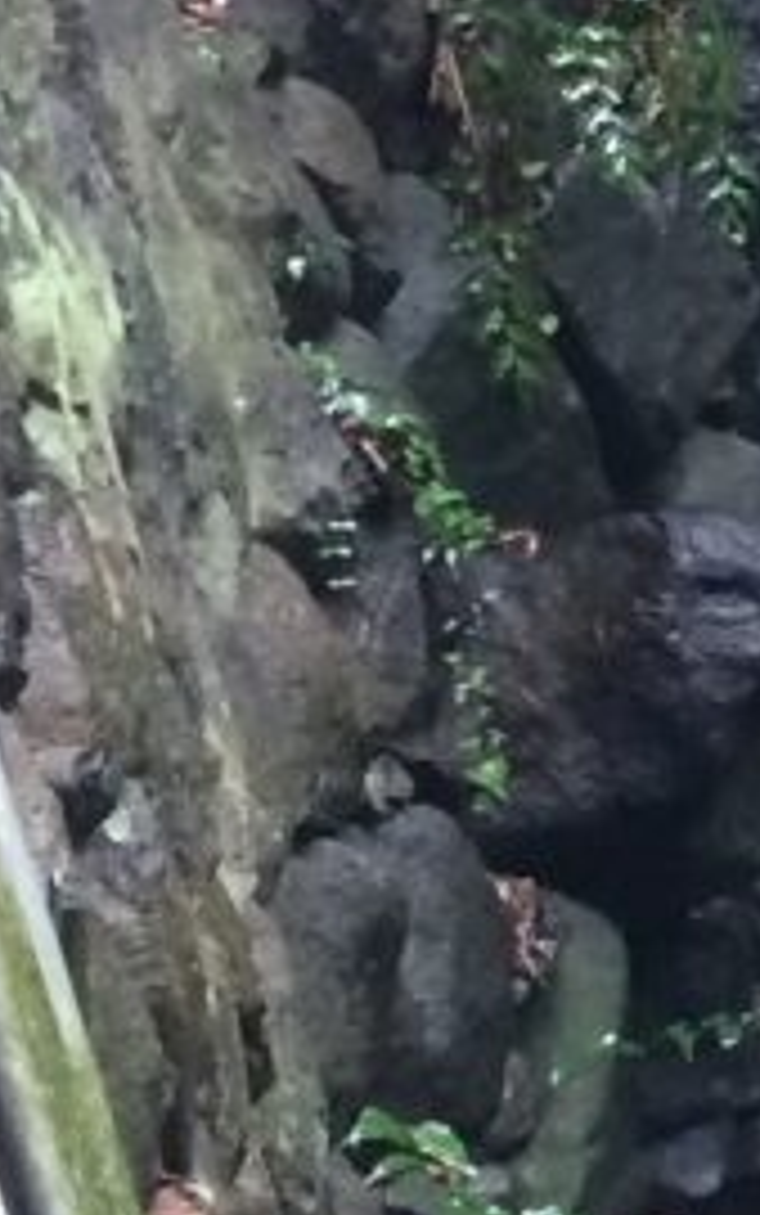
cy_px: 1206
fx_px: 5793
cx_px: 2284
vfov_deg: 11.8
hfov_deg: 6.8
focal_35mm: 175
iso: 125
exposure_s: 1/30
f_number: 2.2
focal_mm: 4.15
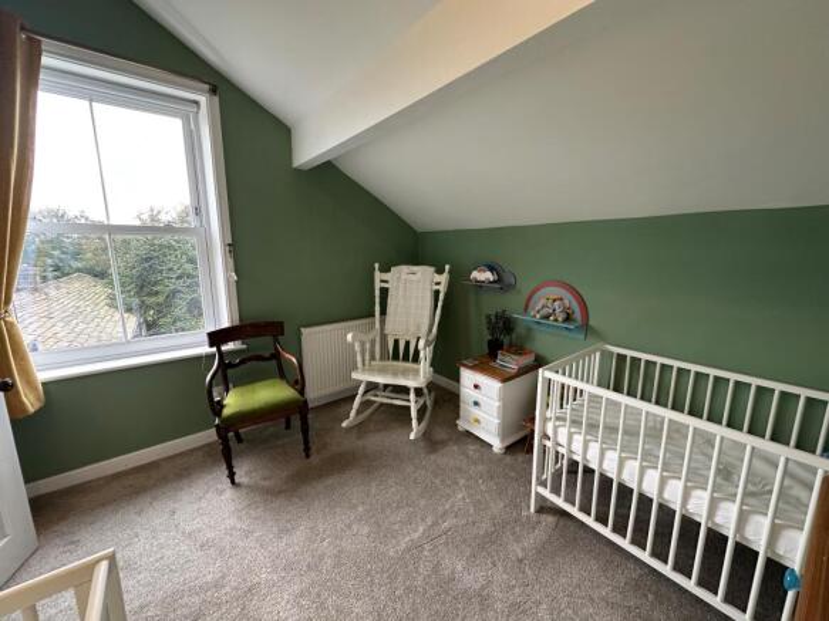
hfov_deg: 102.1
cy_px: 310
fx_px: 335
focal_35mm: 14
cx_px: 414
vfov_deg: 85.7
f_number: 2.2
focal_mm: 2.22
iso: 160
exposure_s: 1/50
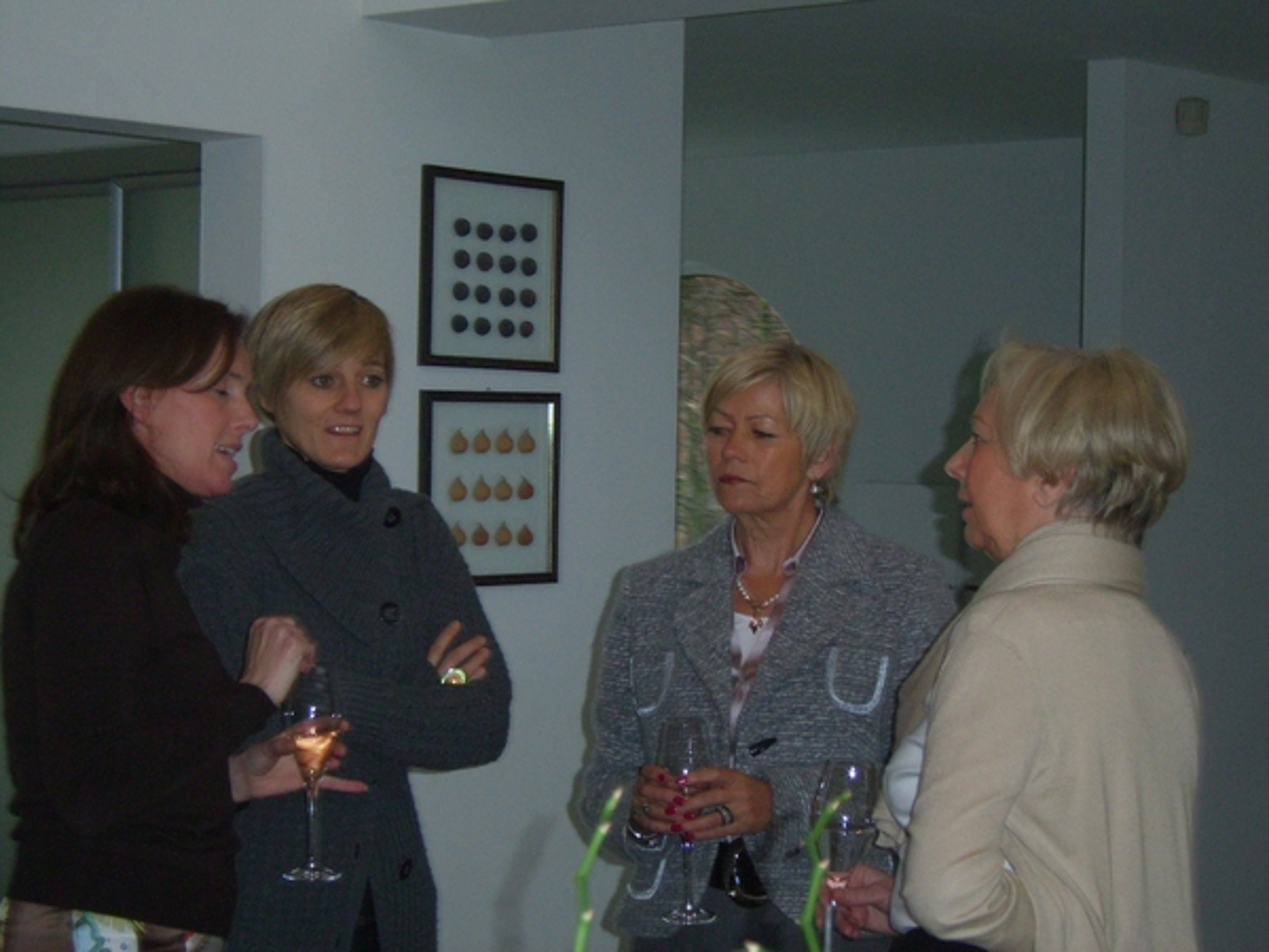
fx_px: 3299
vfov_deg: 16.4
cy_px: 476
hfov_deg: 21.8
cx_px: 634
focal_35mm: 90
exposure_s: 1/50
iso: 150
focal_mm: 18.9
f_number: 4.5
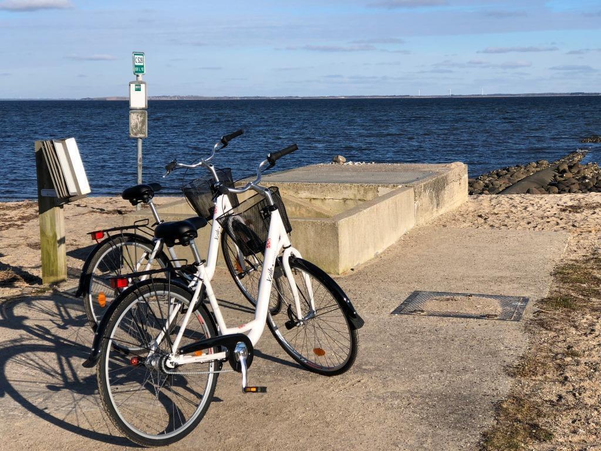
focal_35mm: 57
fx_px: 990
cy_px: 226
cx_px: 300
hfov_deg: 33.8
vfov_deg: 25.7
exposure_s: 1/941
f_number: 2.8
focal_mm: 6.6
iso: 20
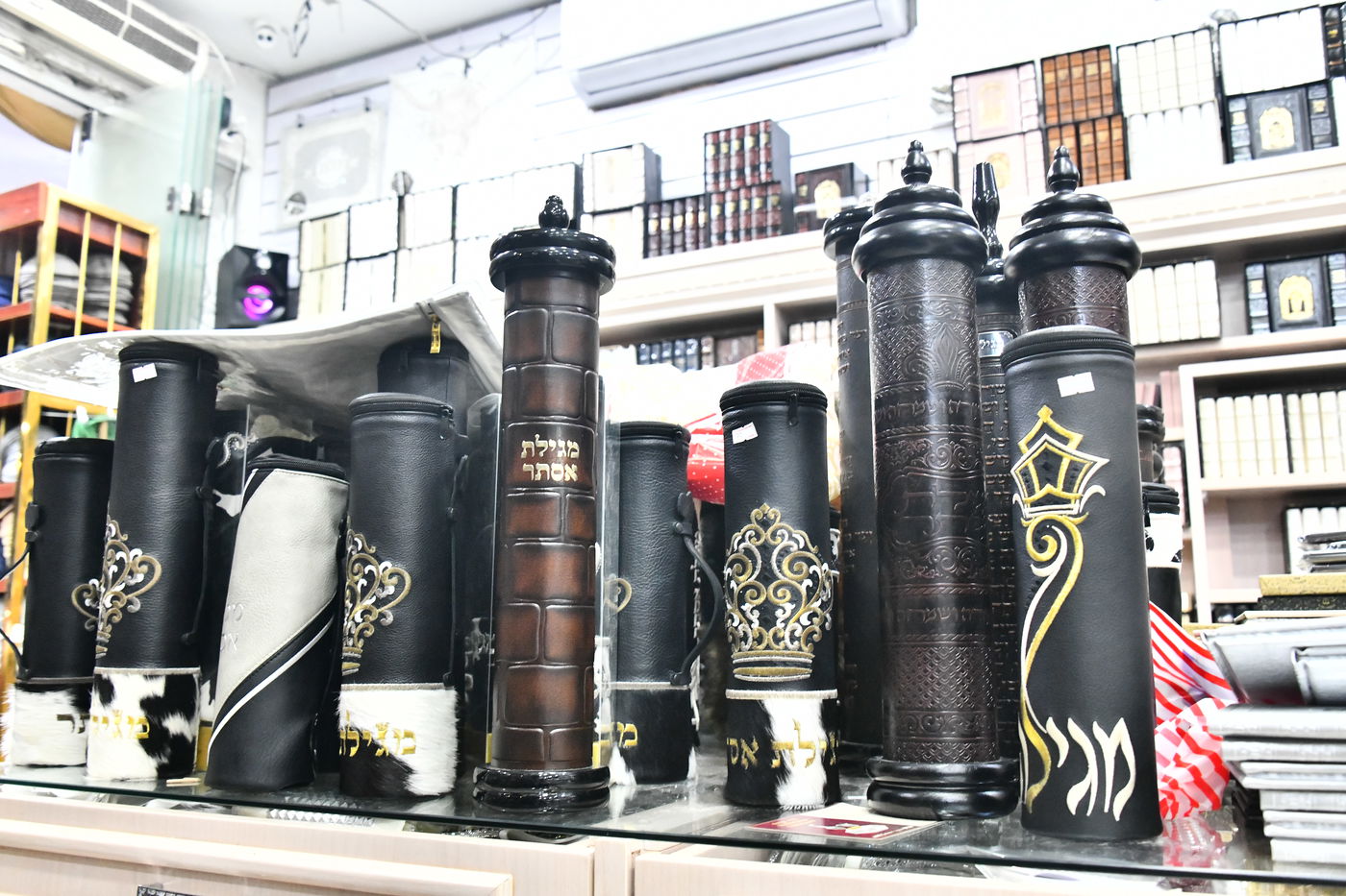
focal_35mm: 32
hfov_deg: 58.7
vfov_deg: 41.1
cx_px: 673
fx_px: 1196
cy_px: 448
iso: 6400
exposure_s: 1/125
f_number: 5.6
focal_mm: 32
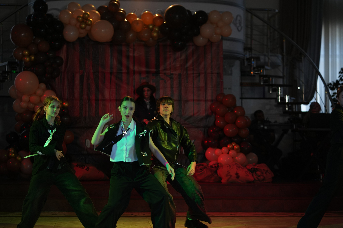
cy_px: 114
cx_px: 172
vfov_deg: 16.1
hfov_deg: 23.9
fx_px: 810
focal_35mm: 85
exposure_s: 1/400
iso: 800
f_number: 2.2
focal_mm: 85
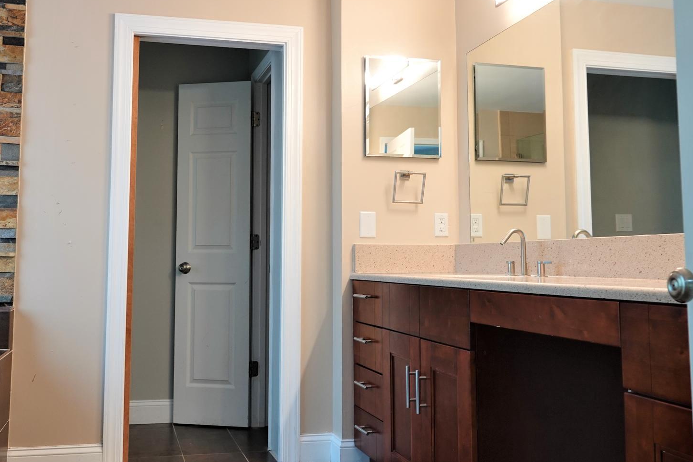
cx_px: 275
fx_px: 654
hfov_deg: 55.4
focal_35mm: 34
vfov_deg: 38.8
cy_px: 205
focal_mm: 8.8
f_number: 2.5
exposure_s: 1/30
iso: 125
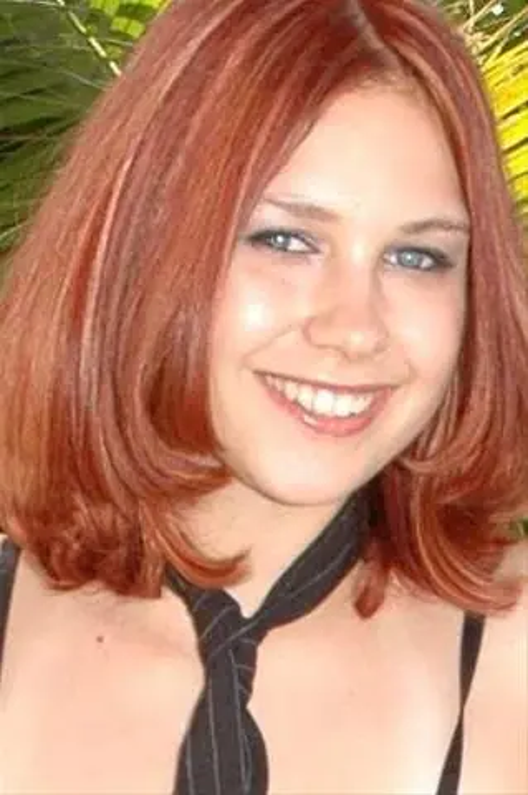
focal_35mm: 33
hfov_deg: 39.9
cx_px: 264
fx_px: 728
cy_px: 398
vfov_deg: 57.3
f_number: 7.1
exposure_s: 1/200
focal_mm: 22
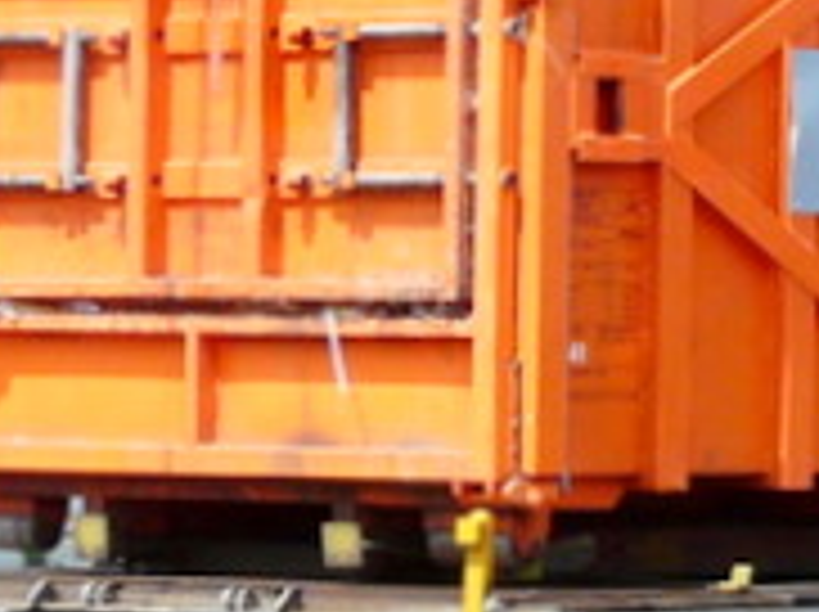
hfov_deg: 5.7
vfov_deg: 4.3
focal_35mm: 341
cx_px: 1616
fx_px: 8057
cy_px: 266
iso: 100
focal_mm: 10.2
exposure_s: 1/250
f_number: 5.6
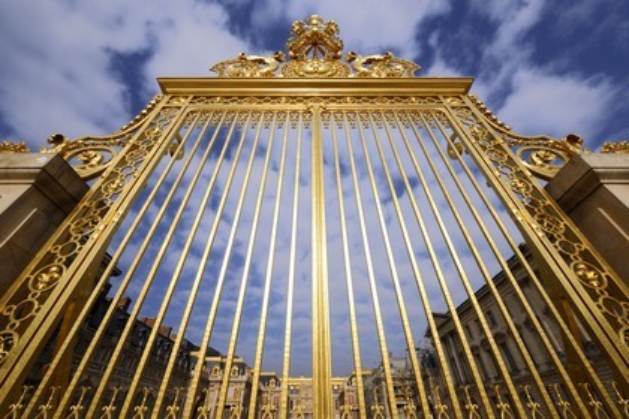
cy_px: 210
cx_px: 314
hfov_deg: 104.3
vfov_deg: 81.2
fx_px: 245
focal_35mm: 14
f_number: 22
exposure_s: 1/160
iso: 200
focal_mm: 14
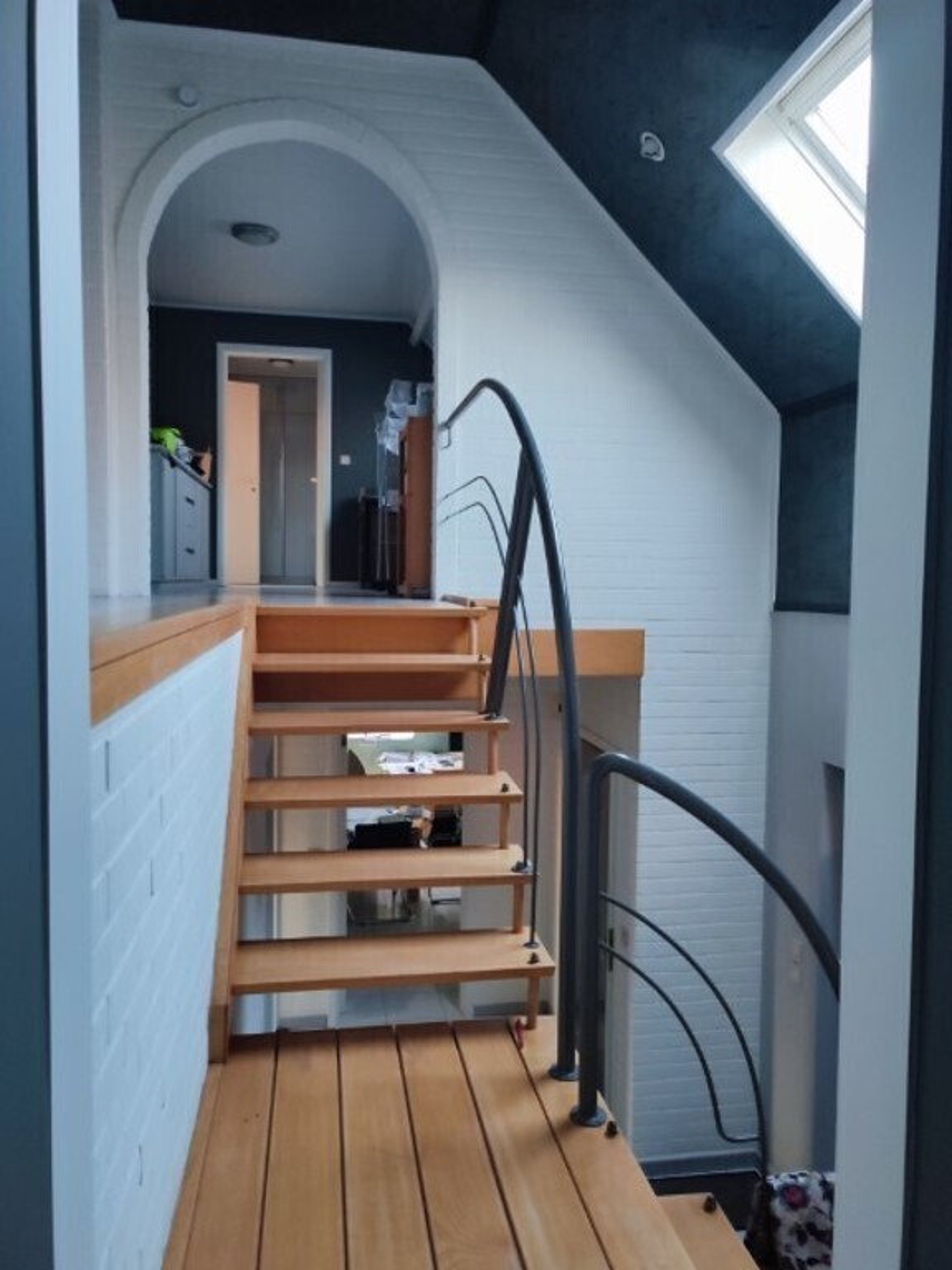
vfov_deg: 69.4
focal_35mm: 25
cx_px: 476
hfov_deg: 54.9
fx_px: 917
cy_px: 635
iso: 305
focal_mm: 6.04
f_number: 1.9
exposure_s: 1/20
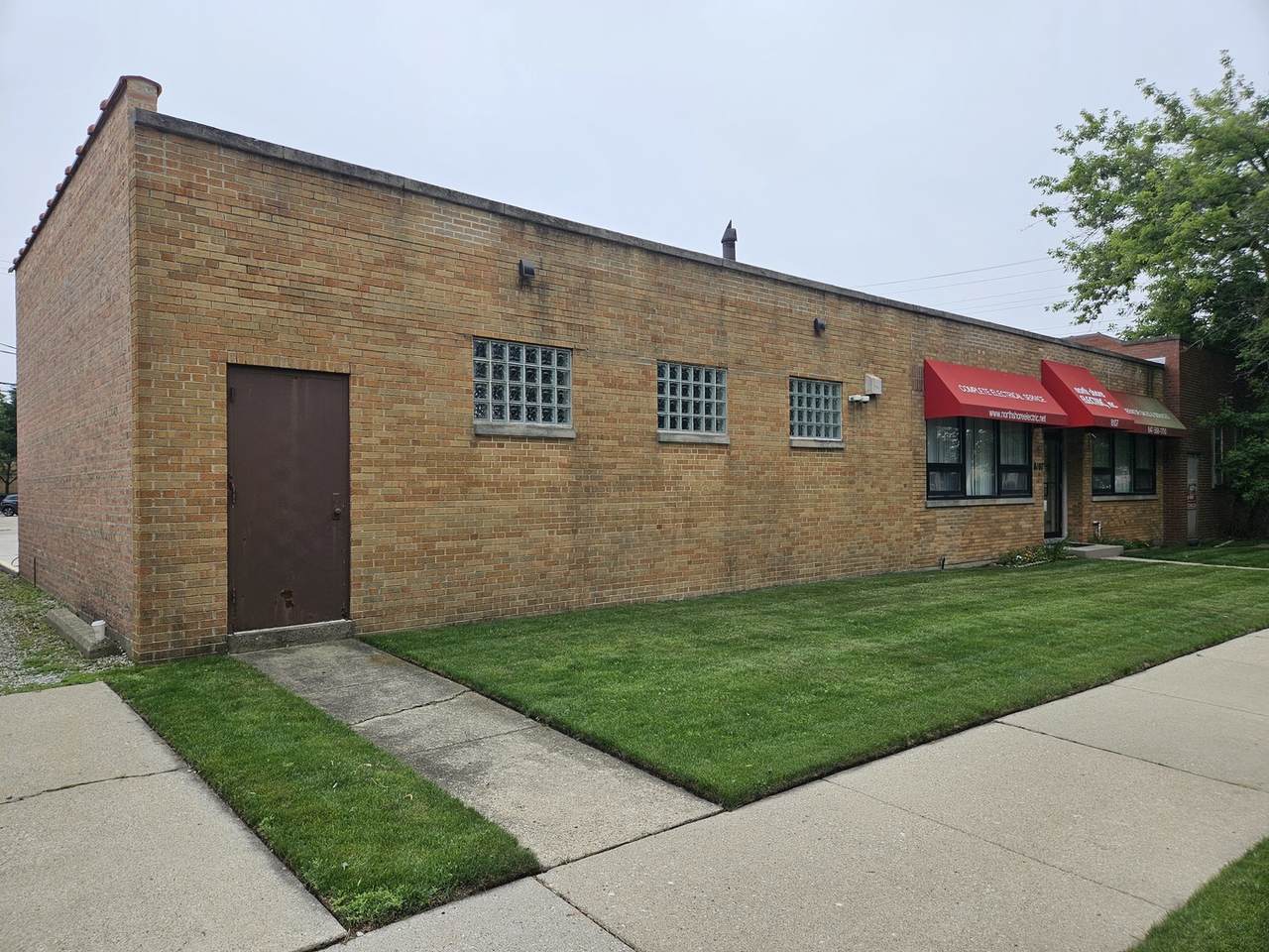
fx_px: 843
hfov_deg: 73.9
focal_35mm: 23
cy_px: 476
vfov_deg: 58.9
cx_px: 634
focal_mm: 5.4
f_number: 1.8
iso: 25
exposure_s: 1/2586
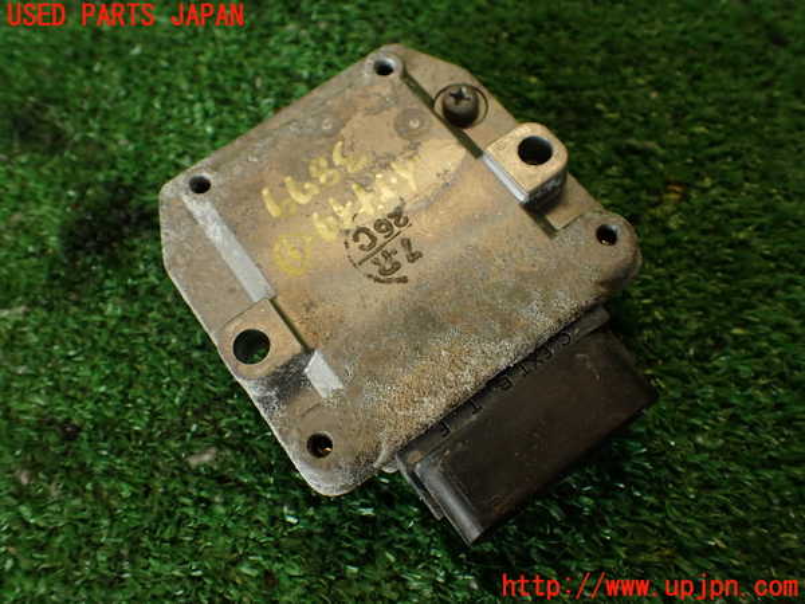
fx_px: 744
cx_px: 402
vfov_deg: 44.2
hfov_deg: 56.8
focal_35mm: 32
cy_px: 302
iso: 160
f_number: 2.4
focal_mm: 5.79
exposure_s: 1/60
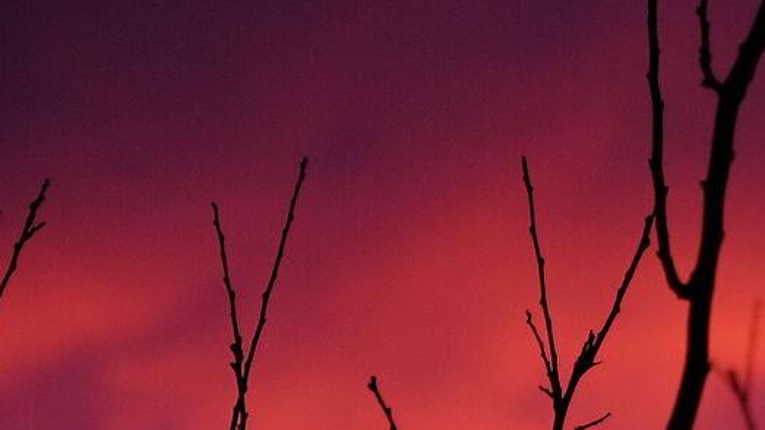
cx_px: 924
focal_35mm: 255
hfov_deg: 8.4
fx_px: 5172
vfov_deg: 4.7
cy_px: 724
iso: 160
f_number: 1.4
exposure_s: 1/1000
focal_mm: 35
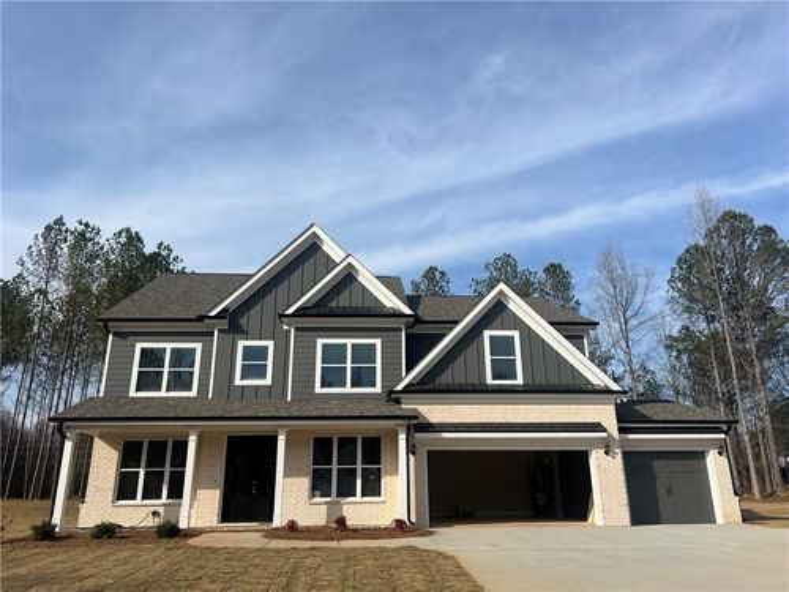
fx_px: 593
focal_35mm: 26
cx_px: 394
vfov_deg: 53.1
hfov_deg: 67.3
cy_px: 296
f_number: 1.5
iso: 50
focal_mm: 5.7
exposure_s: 1/5882
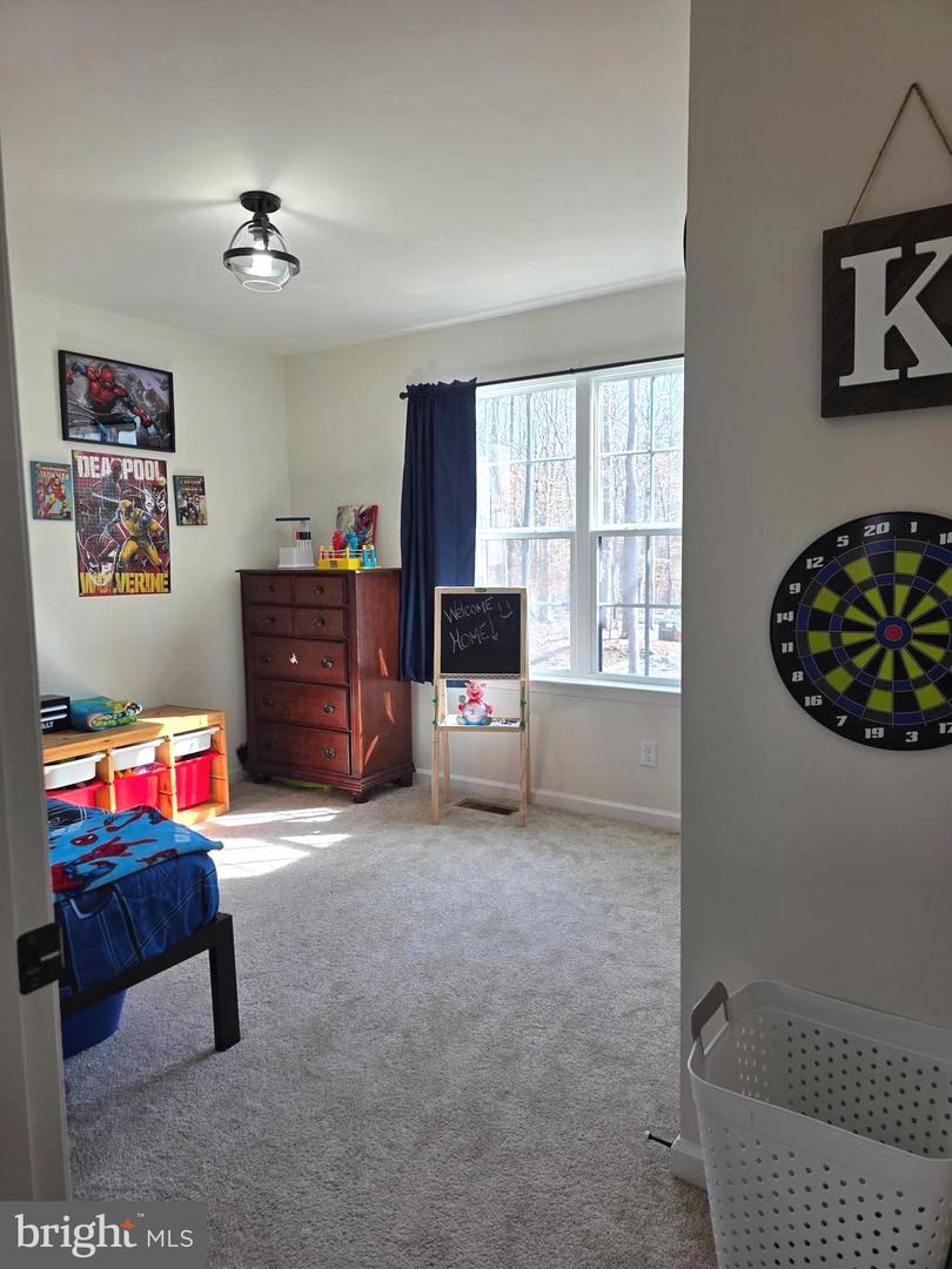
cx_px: 476
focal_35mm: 23
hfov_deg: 58.9
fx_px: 843
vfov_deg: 73.9
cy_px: 634
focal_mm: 6.3
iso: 40
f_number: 1.7
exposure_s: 1/120
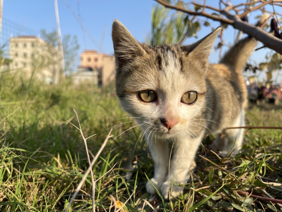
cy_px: 106
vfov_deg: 53.1
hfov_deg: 67.3
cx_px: 141
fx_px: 212
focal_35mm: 26
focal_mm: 5.1
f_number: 1.6
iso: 32
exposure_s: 1/1852
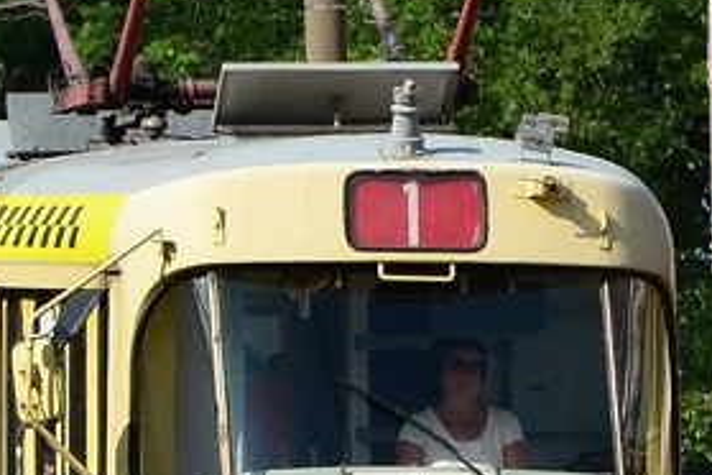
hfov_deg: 3.0
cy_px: 43
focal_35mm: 678
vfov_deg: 2.0
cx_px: 273
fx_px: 13411
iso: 250
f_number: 5.6
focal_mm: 105
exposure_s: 1/1500
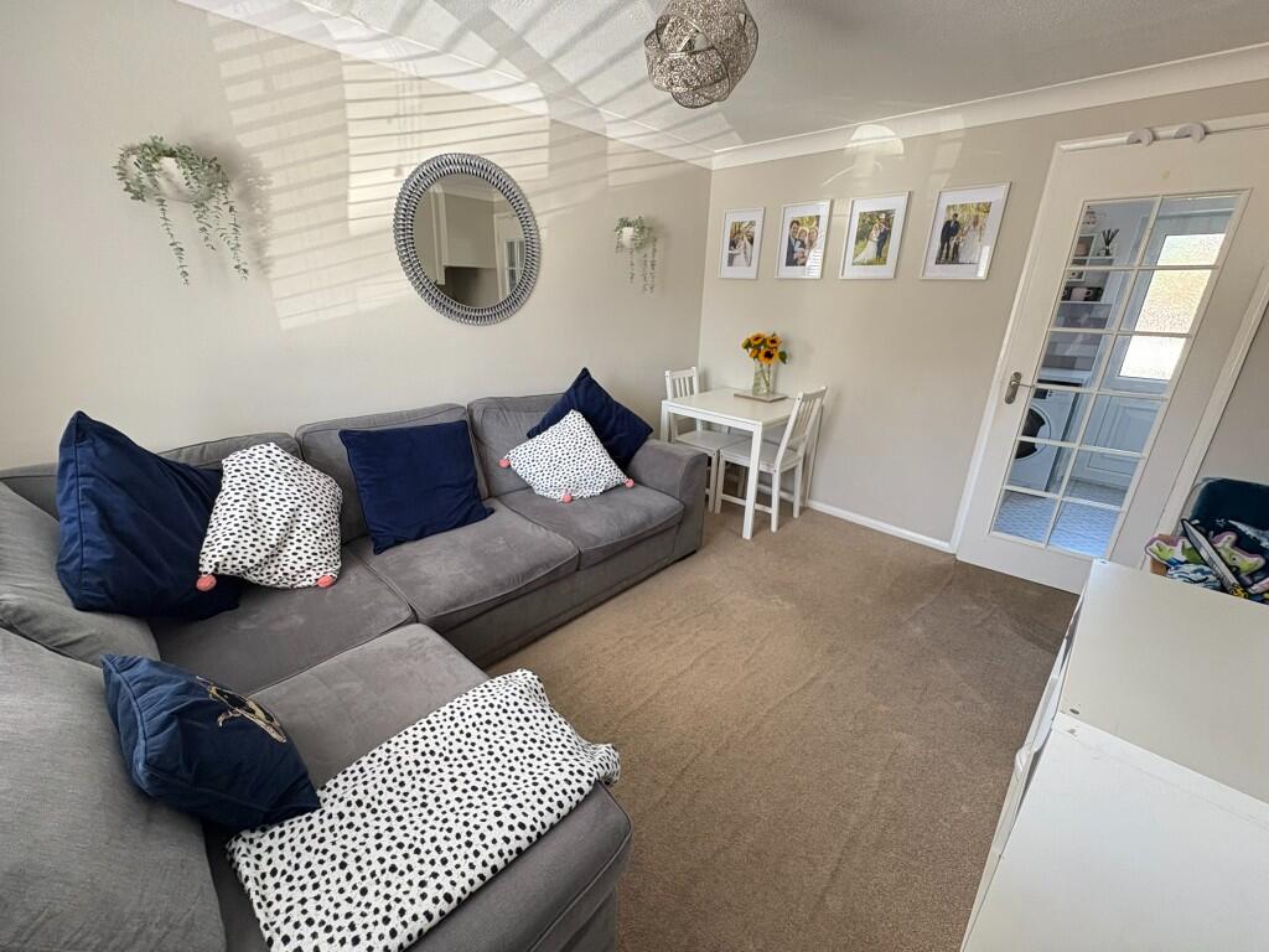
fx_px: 513
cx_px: 634
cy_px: 476
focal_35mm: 14
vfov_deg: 85.7
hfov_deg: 102.1
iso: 250
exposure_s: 1/74
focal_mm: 2.22
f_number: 2.2
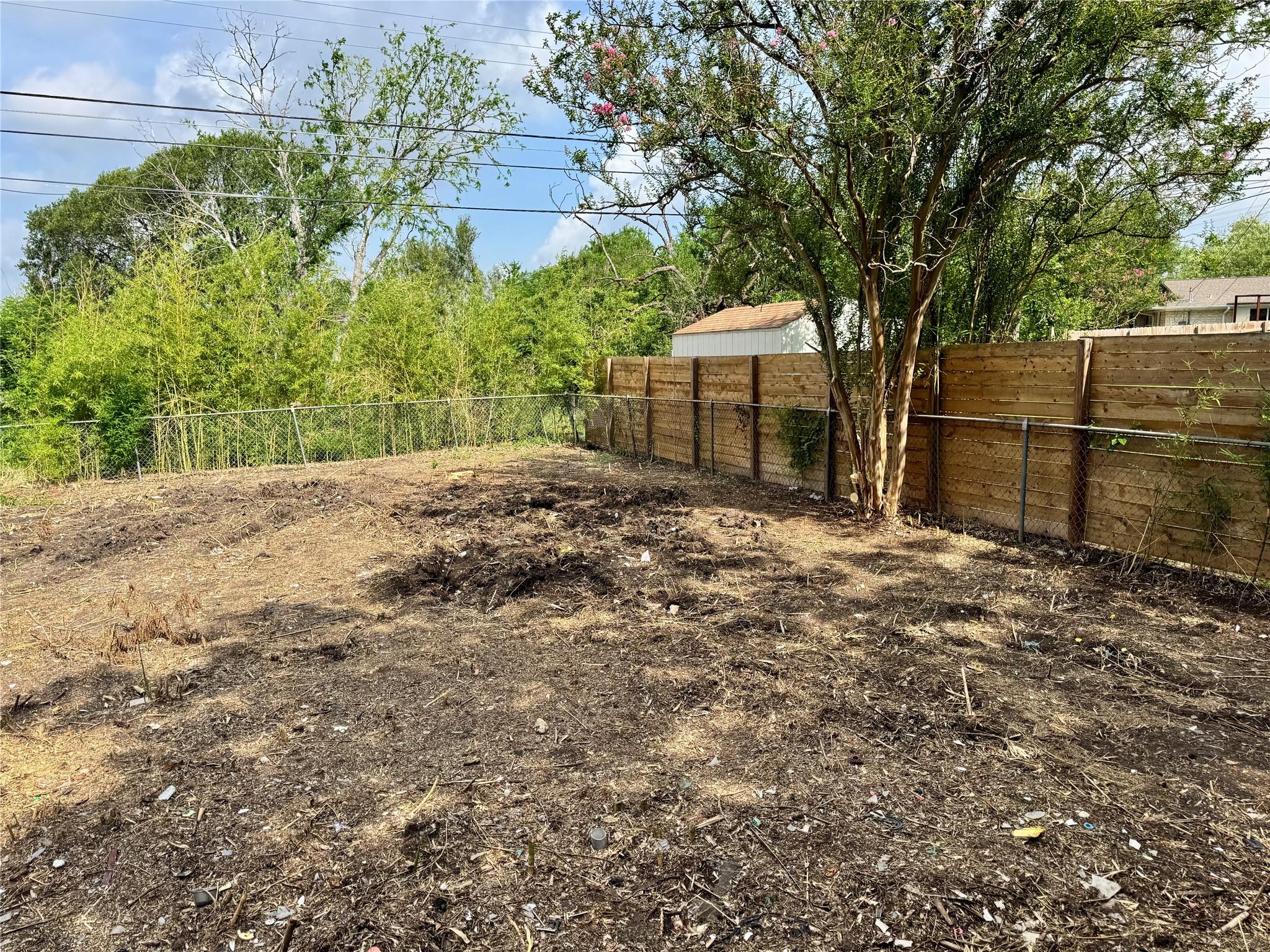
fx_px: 881
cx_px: 635
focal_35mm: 24
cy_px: 476
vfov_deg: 56.8
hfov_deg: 71.6
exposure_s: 1/2506
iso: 80
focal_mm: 6.76
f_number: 1.78
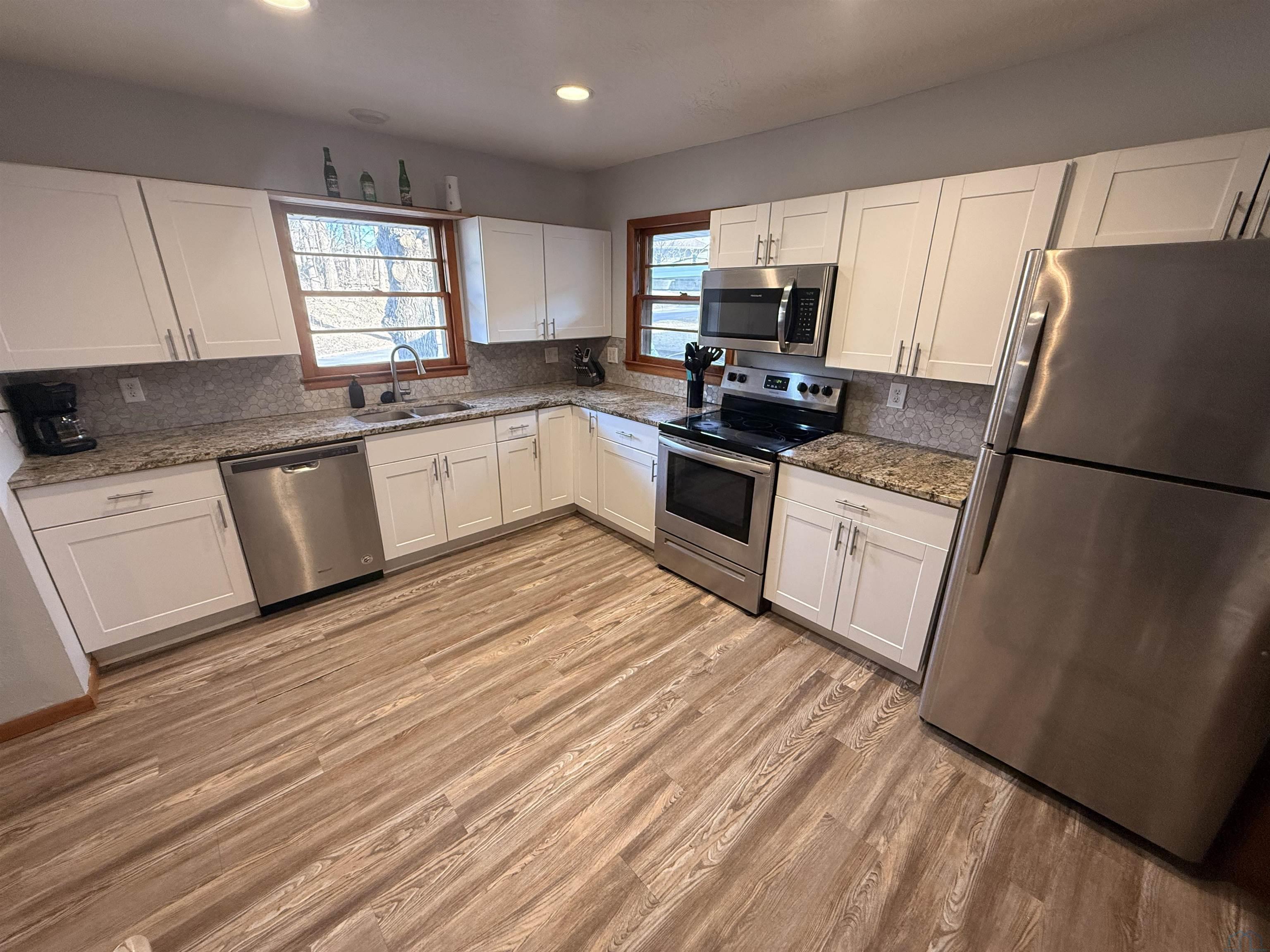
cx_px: 635
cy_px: 476
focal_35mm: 14
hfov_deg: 102.1
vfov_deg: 85.7
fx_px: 514
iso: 400
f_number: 2.2
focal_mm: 2.22
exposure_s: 1/120
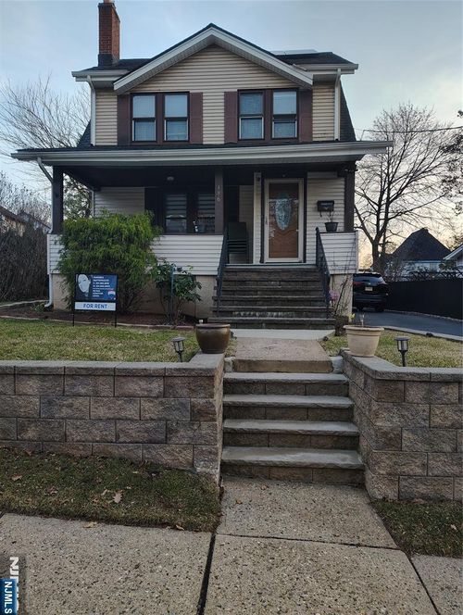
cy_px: 308
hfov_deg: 56.9
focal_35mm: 24
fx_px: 427
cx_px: 232
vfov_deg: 71.5
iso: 303
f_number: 1.8
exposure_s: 1/120
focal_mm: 5.56
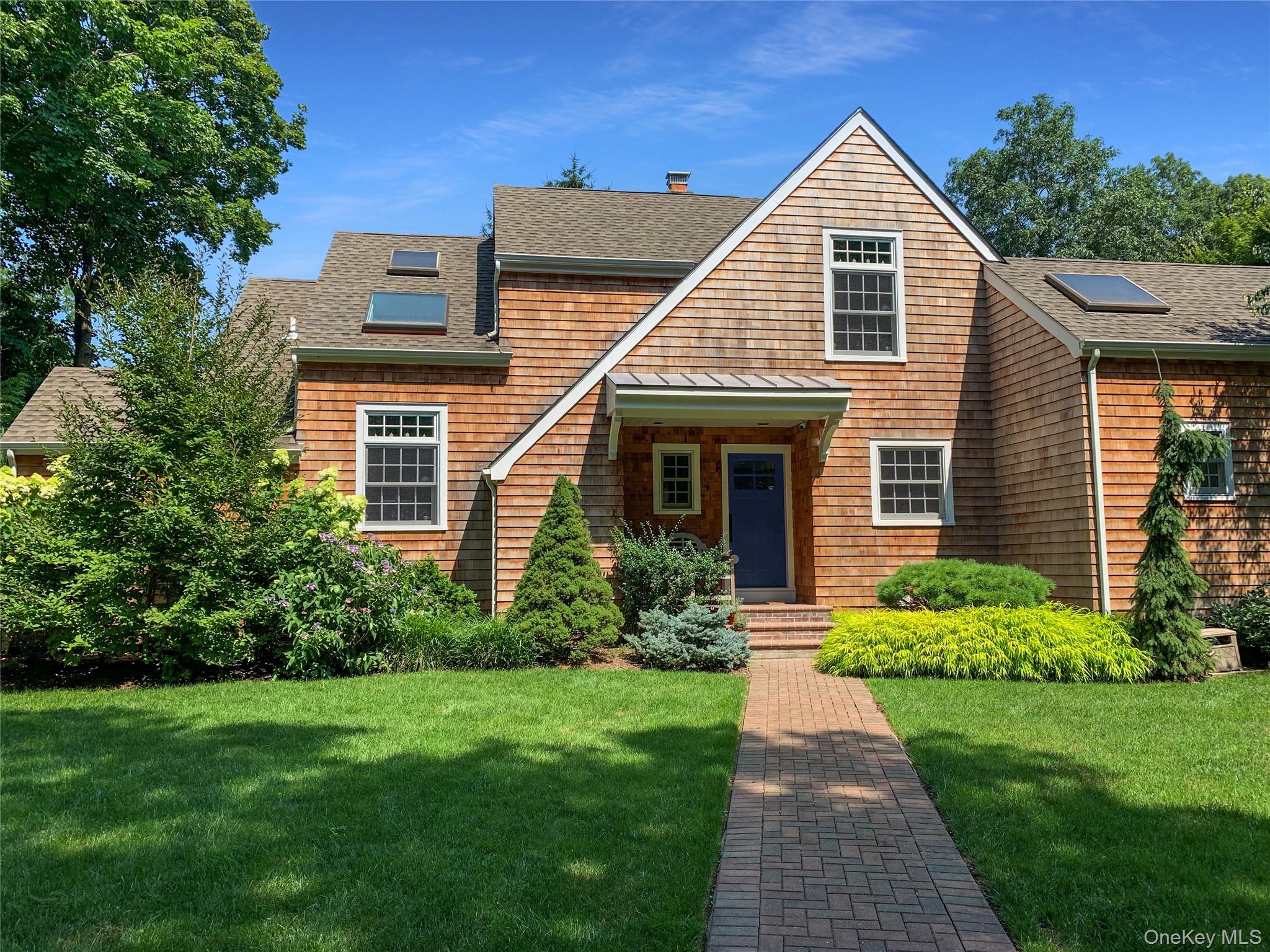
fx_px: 954
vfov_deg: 53.1
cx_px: 635
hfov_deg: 67.3
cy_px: 476
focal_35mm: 26
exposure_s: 1/1314
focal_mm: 4.25
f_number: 1.8
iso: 25
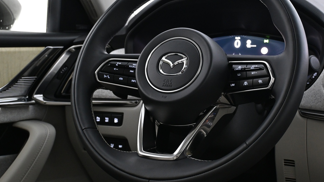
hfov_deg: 39.8
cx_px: 183
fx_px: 447
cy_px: 76
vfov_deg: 23.0
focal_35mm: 52
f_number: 4.5
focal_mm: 26.5
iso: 1600
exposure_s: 1/20
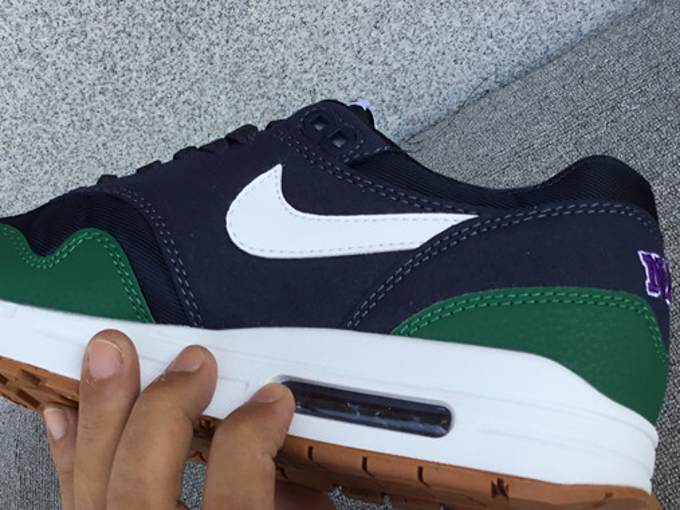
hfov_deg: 34.6
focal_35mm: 55
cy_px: 284
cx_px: 227
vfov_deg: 26.5
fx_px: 1080
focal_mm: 3.3
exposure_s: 1/313
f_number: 2.4
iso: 25
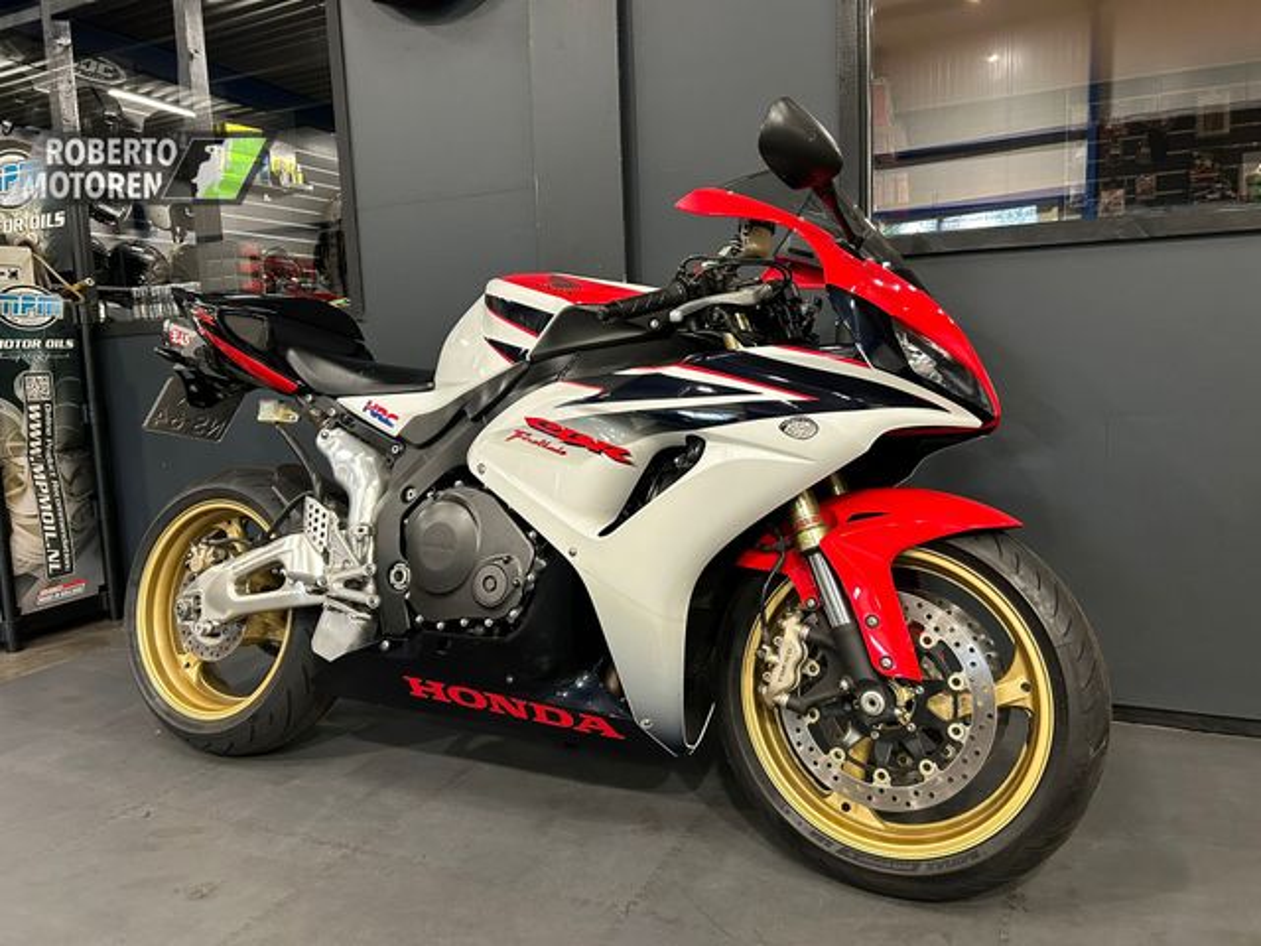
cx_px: 630
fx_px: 947
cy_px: 473
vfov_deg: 53.1
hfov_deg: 67.3
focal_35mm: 26
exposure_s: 1/60
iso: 250
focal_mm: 5.7
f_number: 1.5
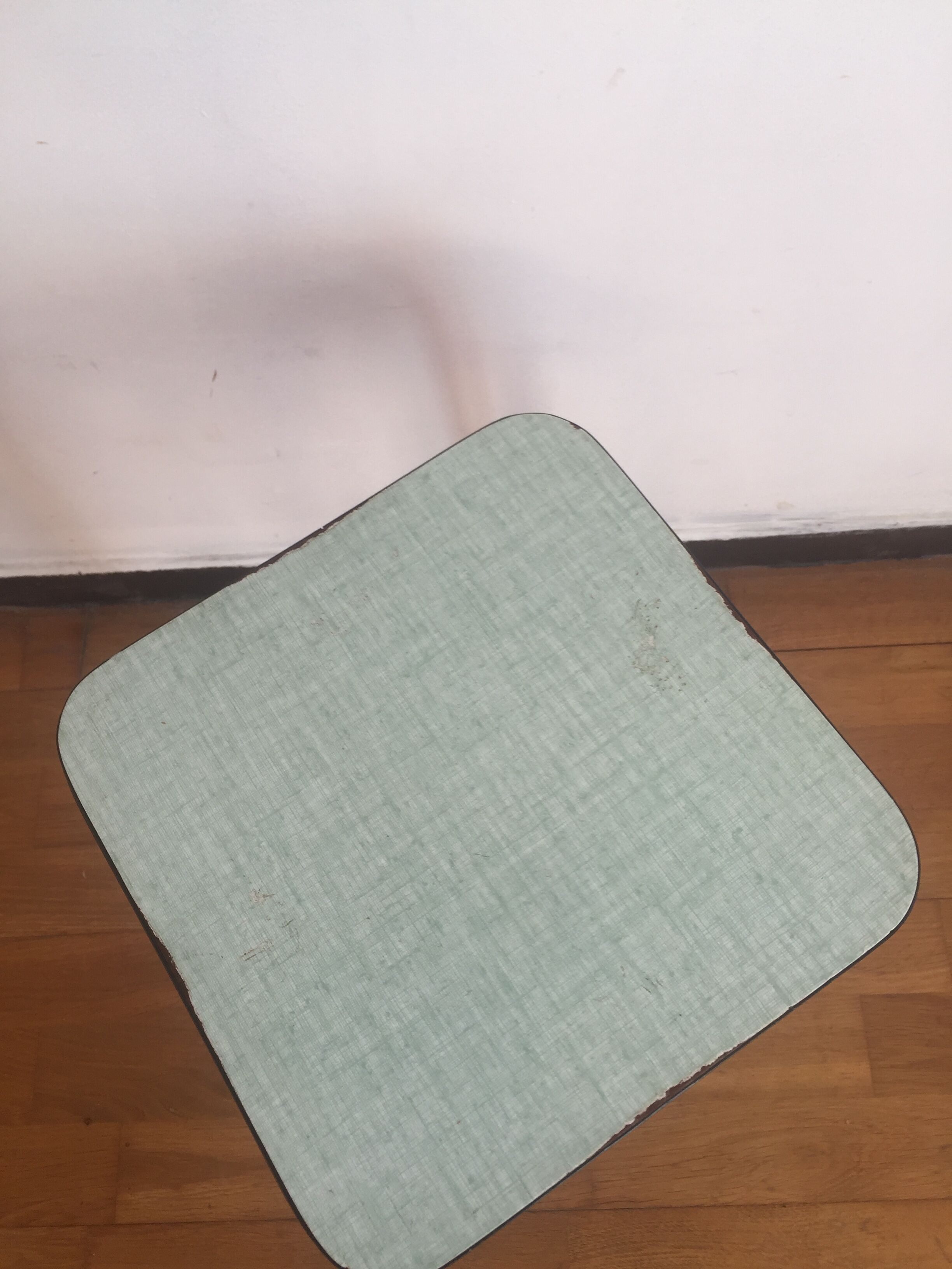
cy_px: 634
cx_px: 476
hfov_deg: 48.2
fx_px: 1063
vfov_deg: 61.7
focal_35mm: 29
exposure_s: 1/50
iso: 32
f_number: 2.2
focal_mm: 4.15
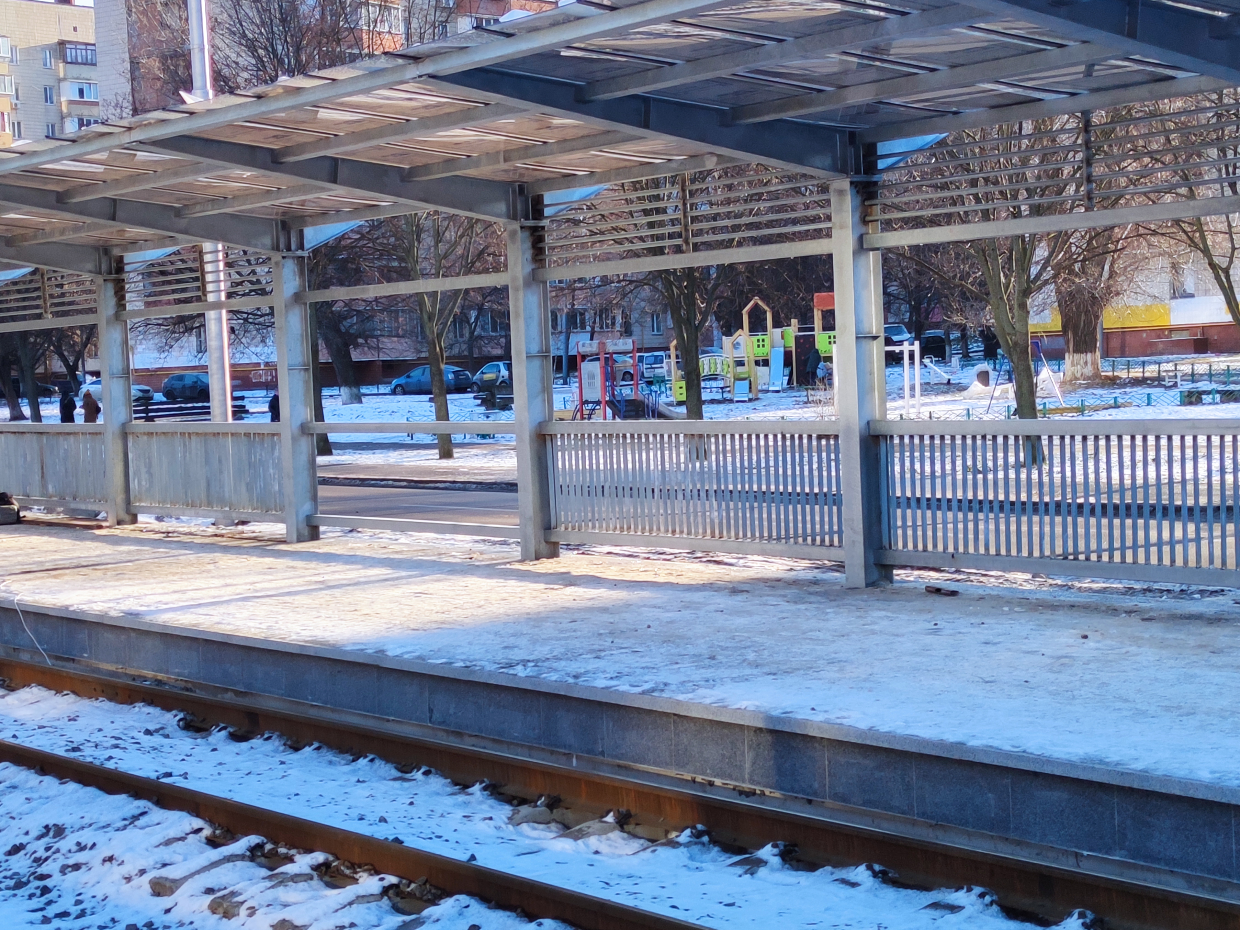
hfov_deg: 46.8
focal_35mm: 40
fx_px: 1433
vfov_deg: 36.0
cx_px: 590
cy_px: 479
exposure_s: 1/1427
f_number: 1.69
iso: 100
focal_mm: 6.72
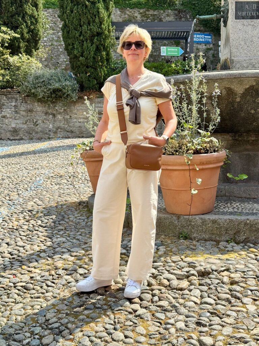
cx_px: 130
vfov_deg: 39.7
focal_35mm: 48
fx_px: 479
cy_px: 173
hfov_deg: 30.3
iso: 64
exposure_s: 1/1724
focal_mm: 6.76
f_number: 1.78
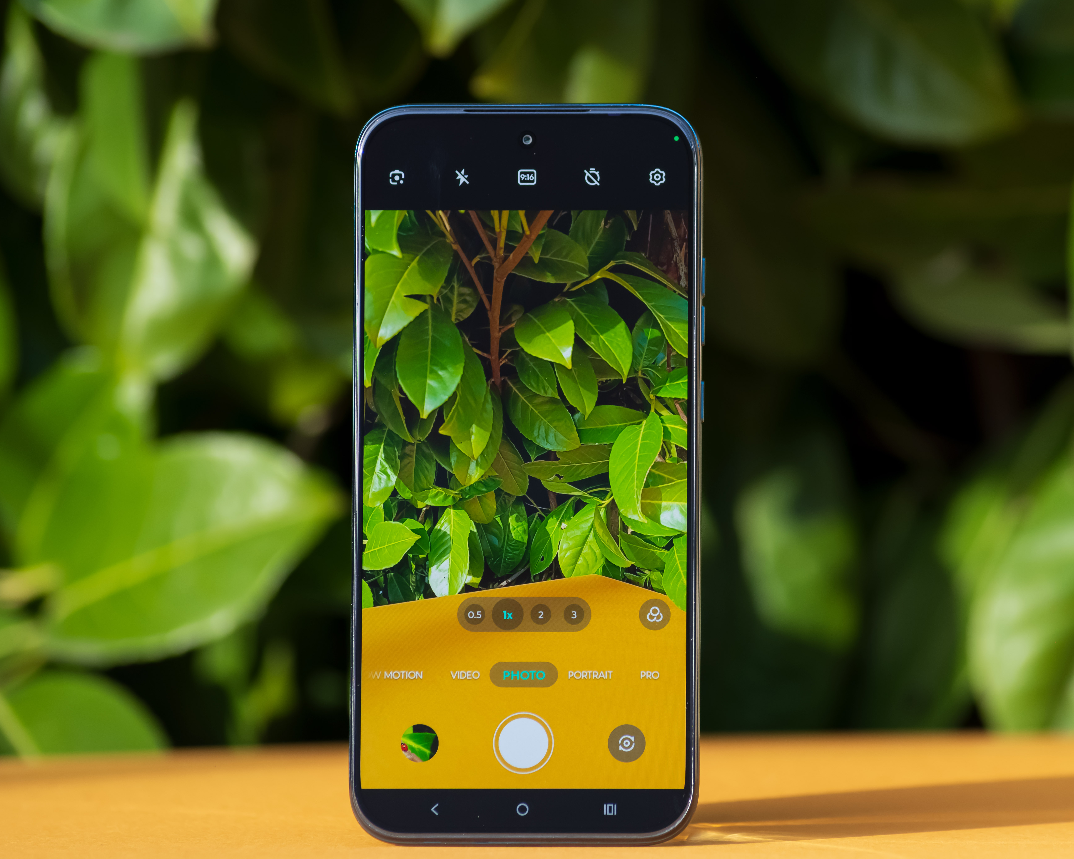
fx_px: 8264
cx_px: 641
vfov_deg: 6.0
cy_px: 429
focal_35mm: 260
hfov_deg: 7.4
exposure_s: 1/250
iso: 1400
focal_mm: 230
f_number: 8
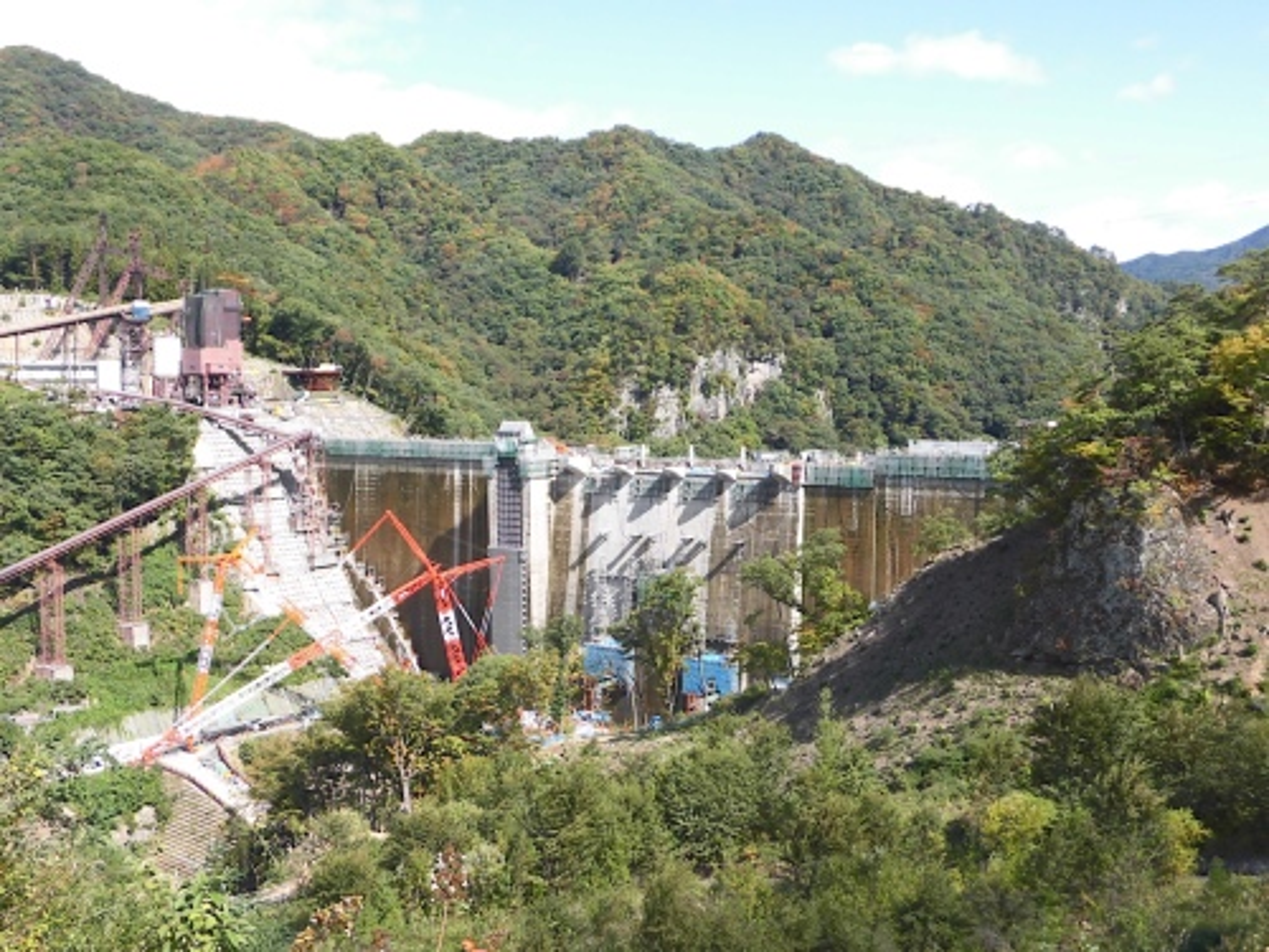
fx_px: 1393
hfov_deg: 49.0
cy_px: 476
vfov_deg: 37.7
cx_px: 634
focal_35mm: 38
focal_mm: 6.77
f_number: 3.7
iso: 100
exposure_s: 1/400
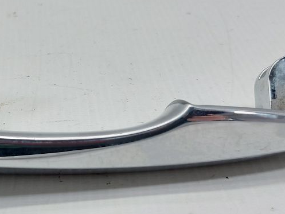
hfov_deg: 28.0
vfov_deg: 21.9
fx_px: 552
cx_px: 35
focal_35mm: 67
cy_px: 80
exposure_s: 1/50
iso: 80
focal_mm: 5.23
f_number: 1.8
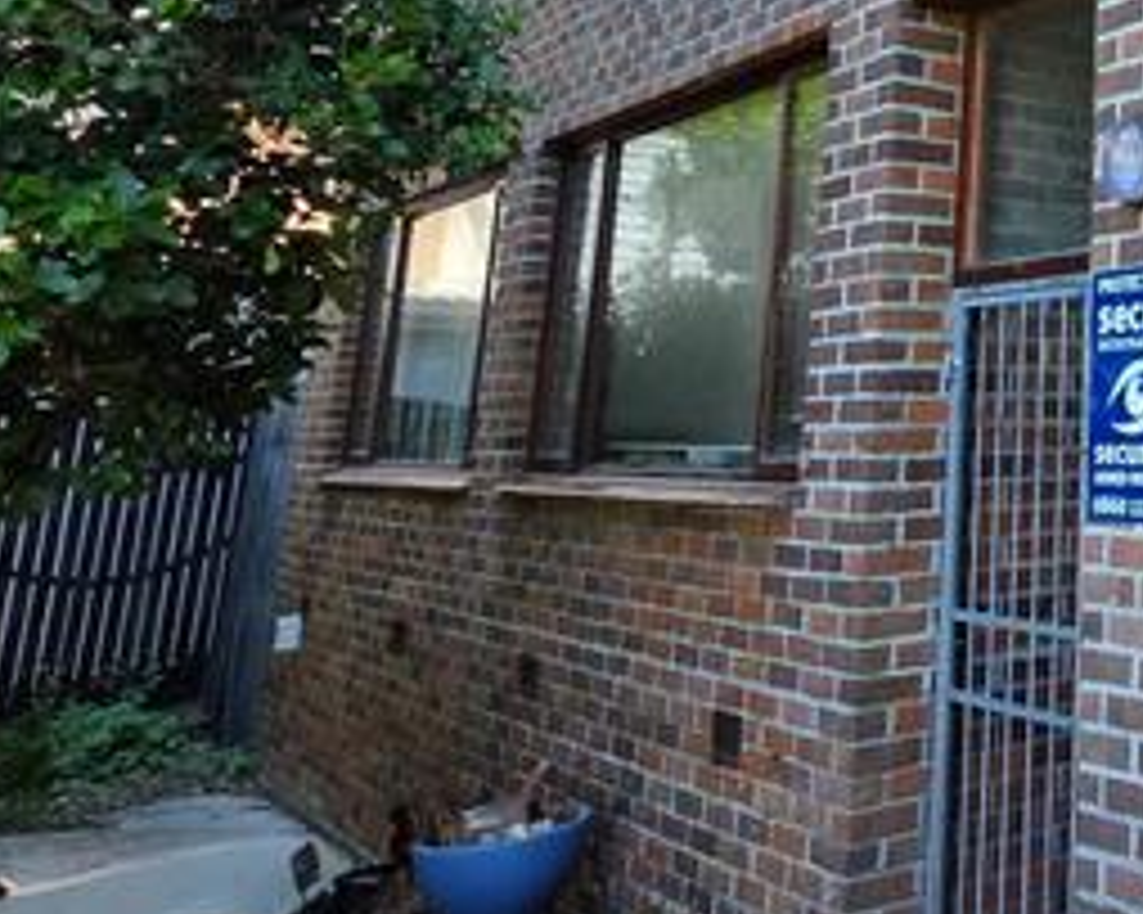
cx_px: 1386
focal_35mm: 40
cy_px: 86
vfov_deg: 35.1
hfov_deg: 35.5
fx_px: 1353
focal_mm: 2.2
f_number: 1.9
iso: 40
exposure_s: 1/259
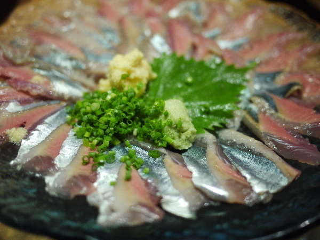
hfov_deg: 46.8
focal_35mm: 40
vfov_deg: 36.0
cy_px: 120
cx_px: 160
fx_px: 370
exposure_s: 1/30
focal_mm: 20
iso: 400
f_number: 1.7
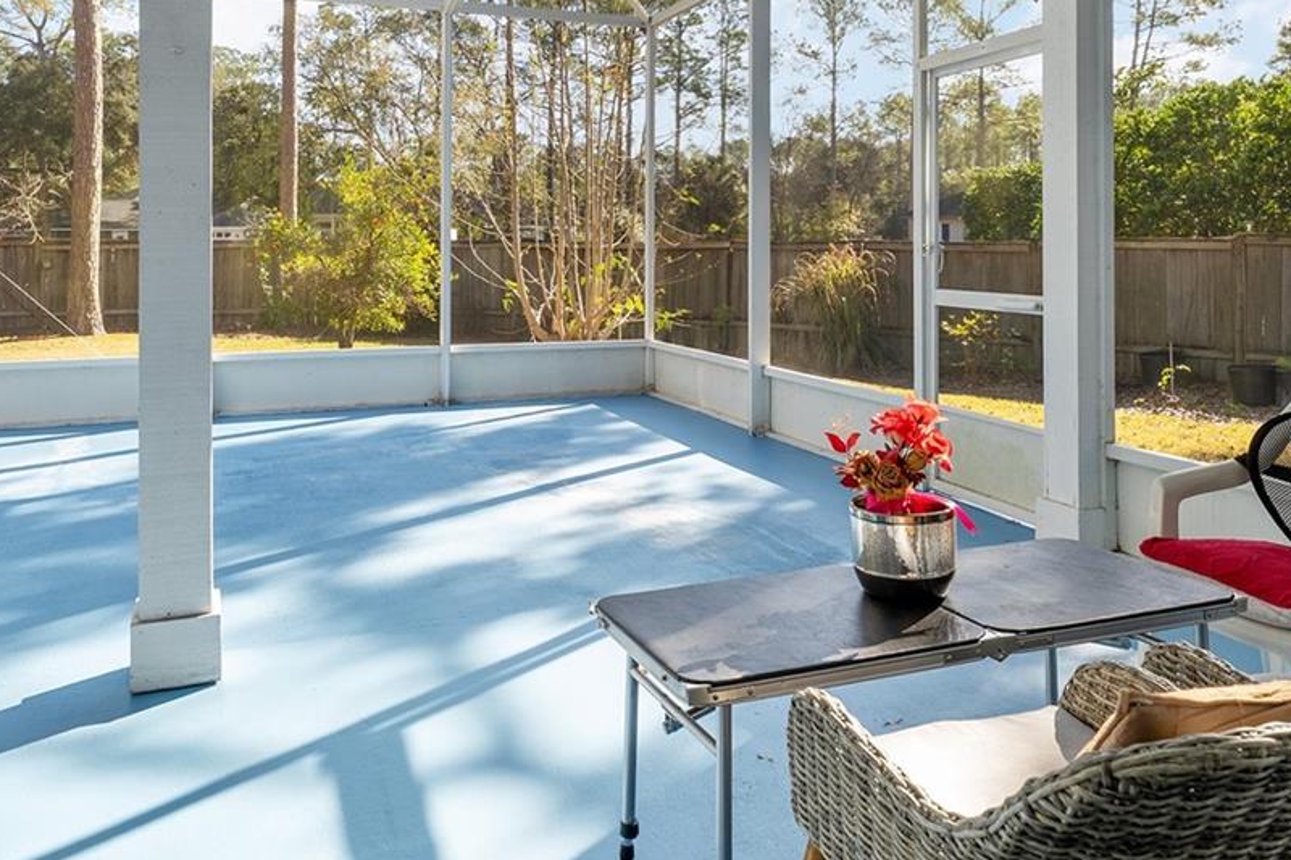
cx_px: 613
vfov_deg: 45.0
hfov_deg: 65.4
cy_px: 226
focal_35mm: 28
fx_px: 1004
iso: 320
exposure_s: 1/100
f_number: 7.1
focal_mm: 14
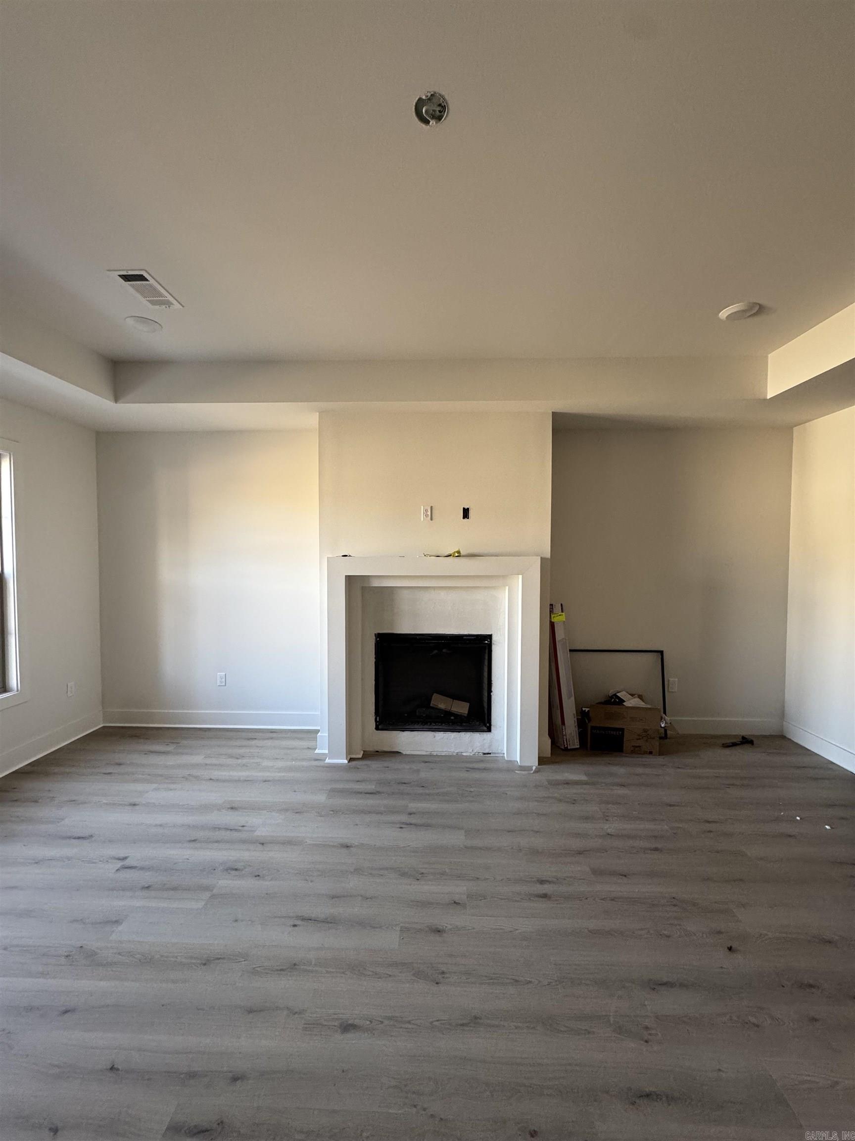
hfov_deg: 85.7
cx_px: 428
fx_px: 461
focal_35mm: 14
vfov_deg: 102.1
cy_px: 570
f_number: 2.2
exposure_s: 1/99
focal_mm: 2.22
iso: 250
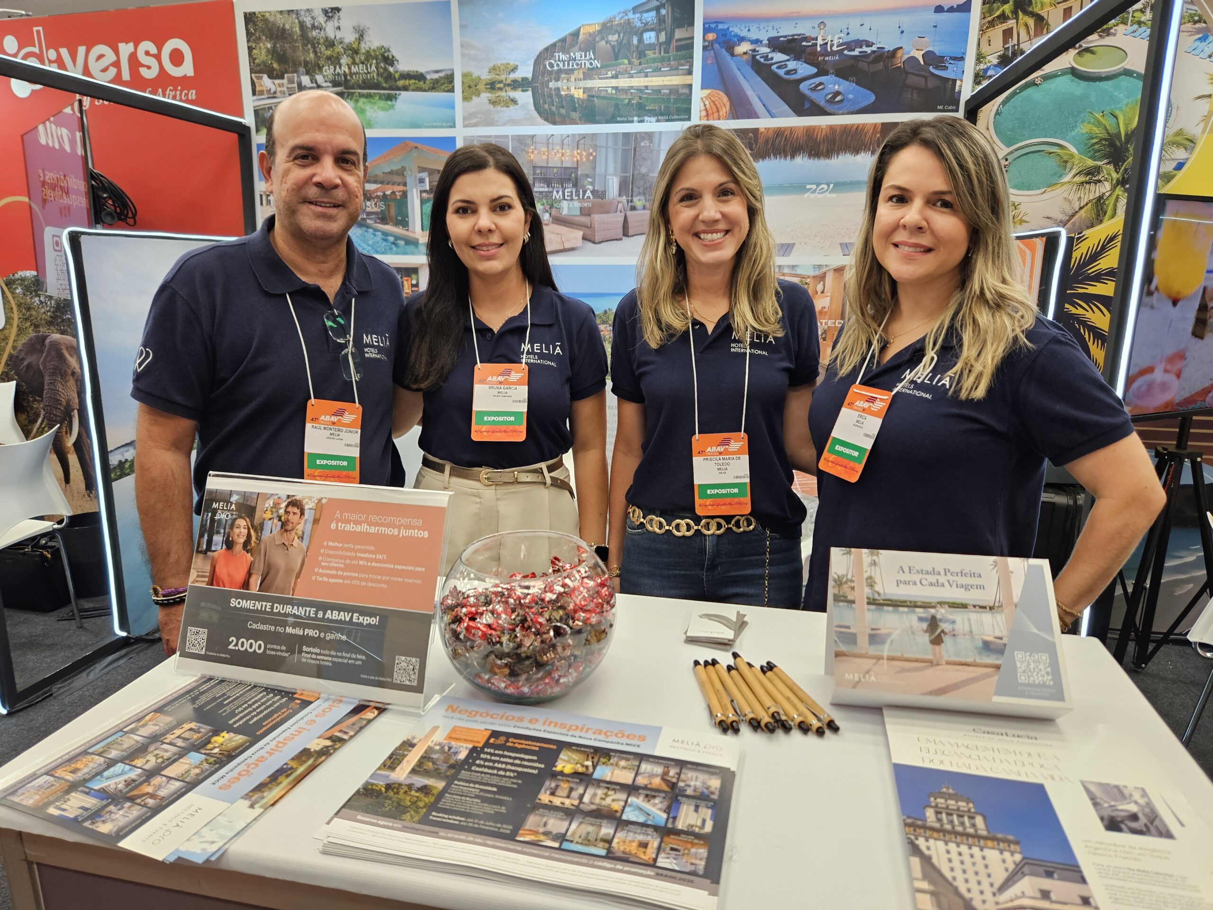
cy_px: 455
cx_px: 606
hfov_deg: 73.9
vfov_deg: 58.9
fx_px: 806
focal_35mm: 23
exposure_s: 1/120
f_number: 1.8
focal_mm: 5.4
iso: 200
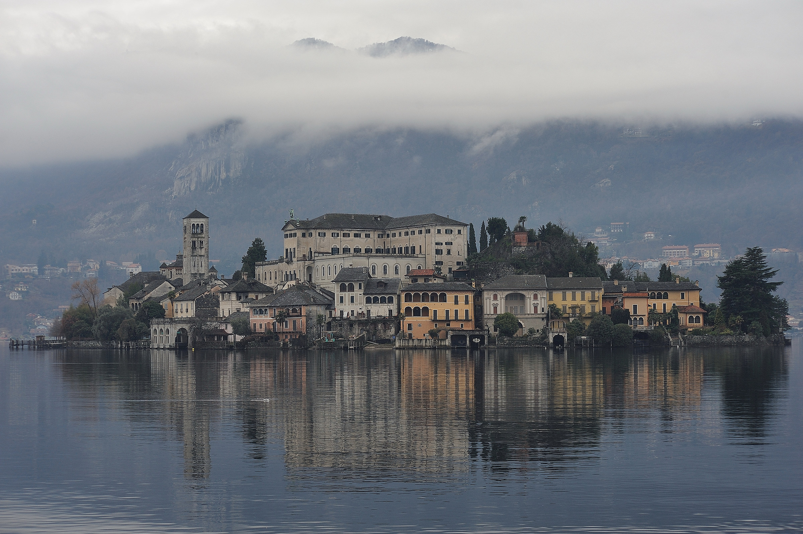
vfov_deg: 18.2
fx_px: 1672
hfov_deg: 27.0
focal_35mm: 75
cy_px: 267
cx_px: 402
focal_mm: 75
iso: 400
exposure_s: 1/200
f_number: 8
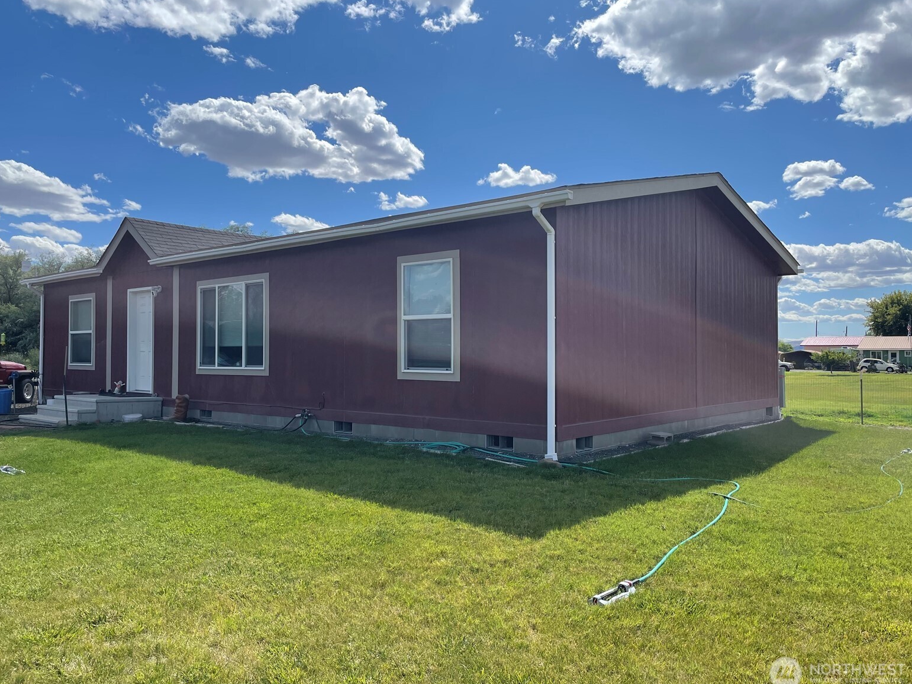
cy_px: 342
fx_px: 711
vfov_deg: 51.4
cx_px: 450
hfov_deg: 65.3
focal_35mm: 27
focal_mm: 4.2
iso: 32
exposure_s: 1/4464
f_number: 1.6
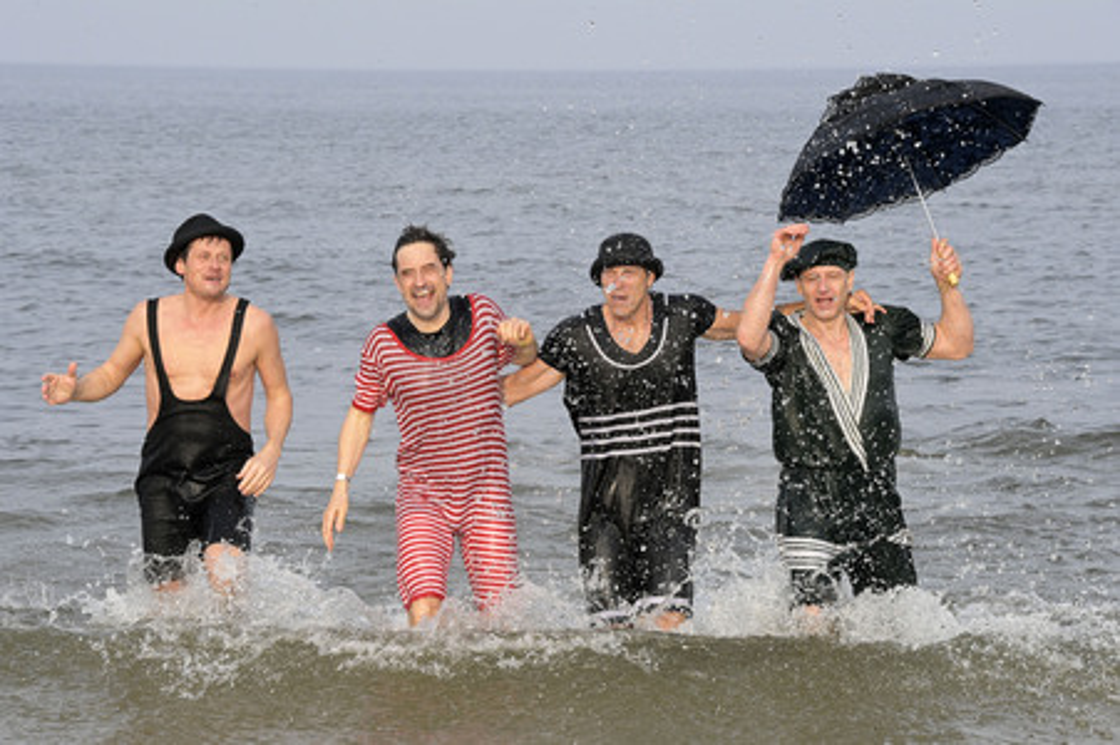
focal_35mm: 180
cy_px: 372
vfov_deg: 7.6
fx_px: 5596
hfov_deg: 11.4
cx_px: 560
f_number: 18
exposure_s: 1/1000
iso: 4000
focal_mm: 180
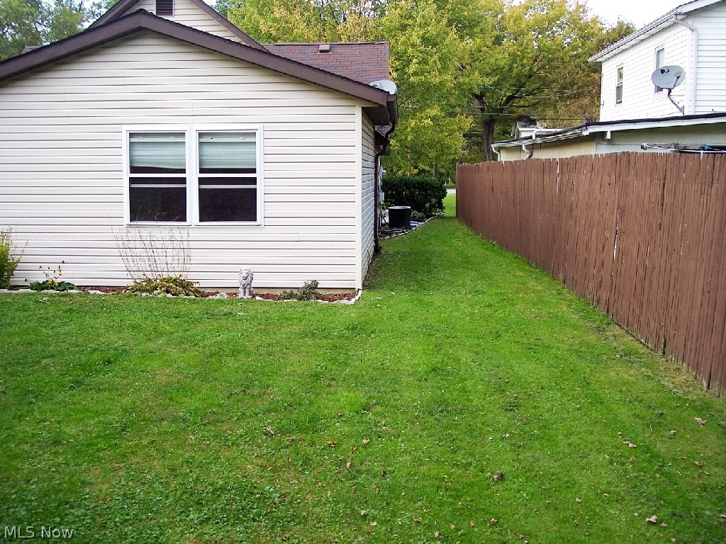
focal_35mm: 39
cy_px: 272
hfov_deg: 47.9
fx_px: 818
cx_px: 363
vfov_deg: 36.8
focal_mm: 8
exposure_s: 1/60
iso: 100
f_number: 3.4
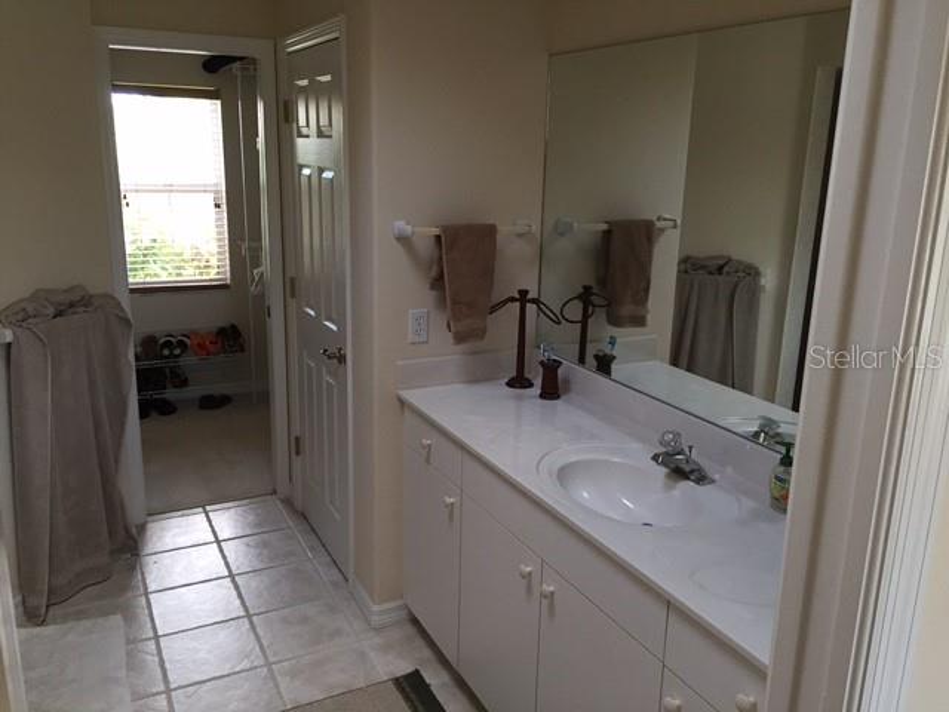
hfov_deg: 61.7
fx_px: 795
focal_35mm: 29
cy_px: 356
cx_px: 474
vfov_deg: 48.2
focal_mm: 4.15
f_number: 2.2
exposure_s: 1/30
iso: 100
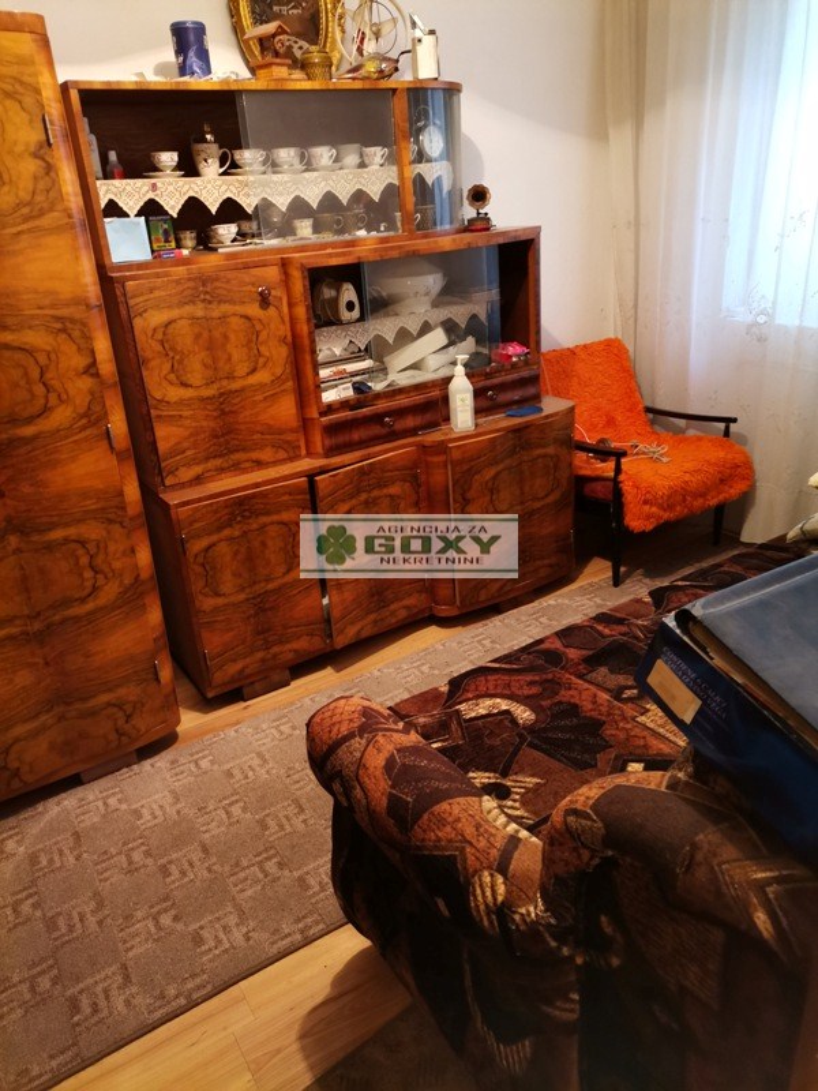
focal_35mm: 26
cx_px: 409
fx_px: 819
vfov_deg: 67.3
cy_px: 546
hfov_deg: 53.1
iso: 640
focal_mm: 4.75
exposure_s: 1/25
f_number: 1.8
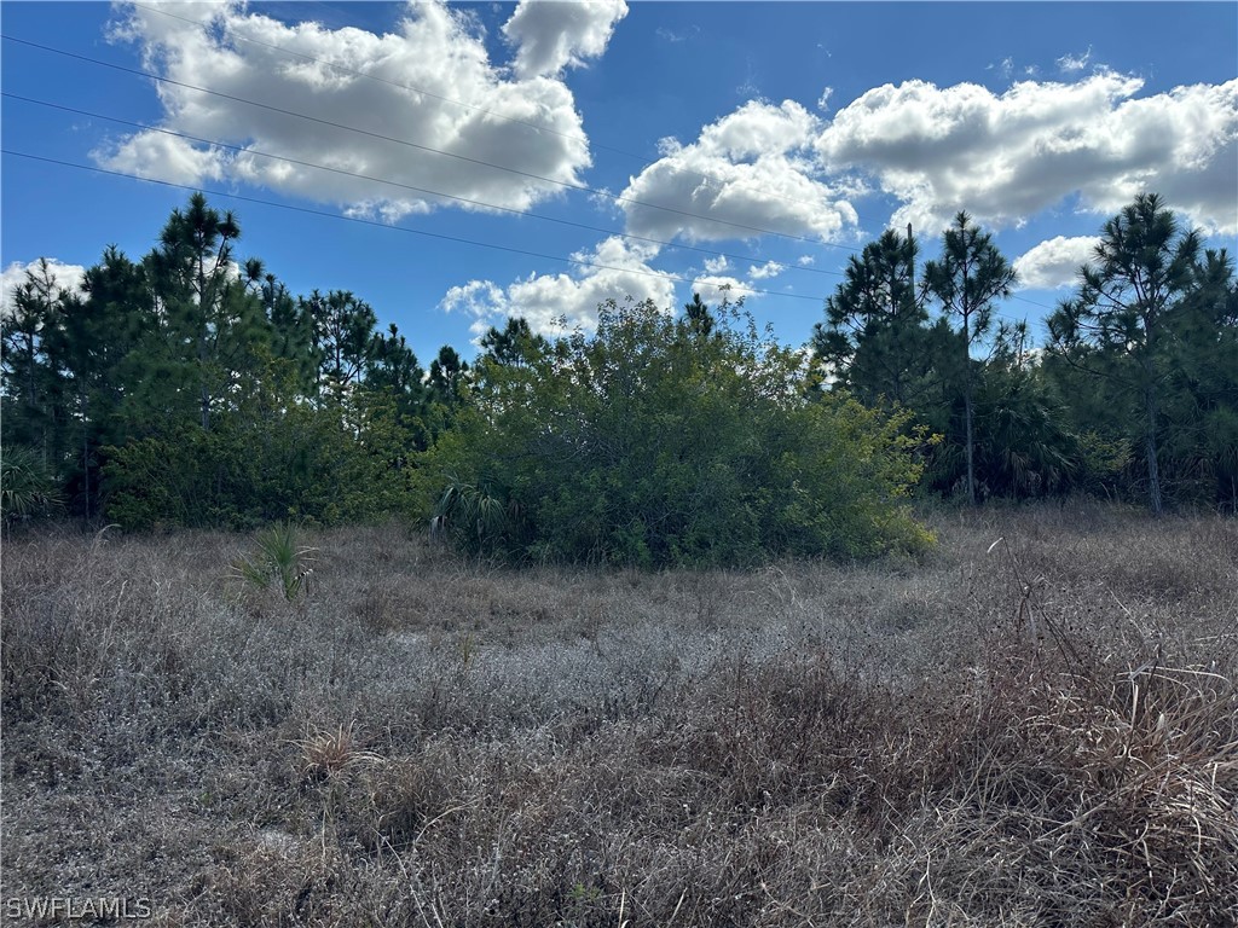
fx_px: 858
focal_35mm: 24
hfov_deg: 71.6
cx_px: 619
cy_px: 464
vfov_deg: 56.8
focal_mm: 6.86
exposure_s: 1/4545
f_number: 1.78
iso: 80
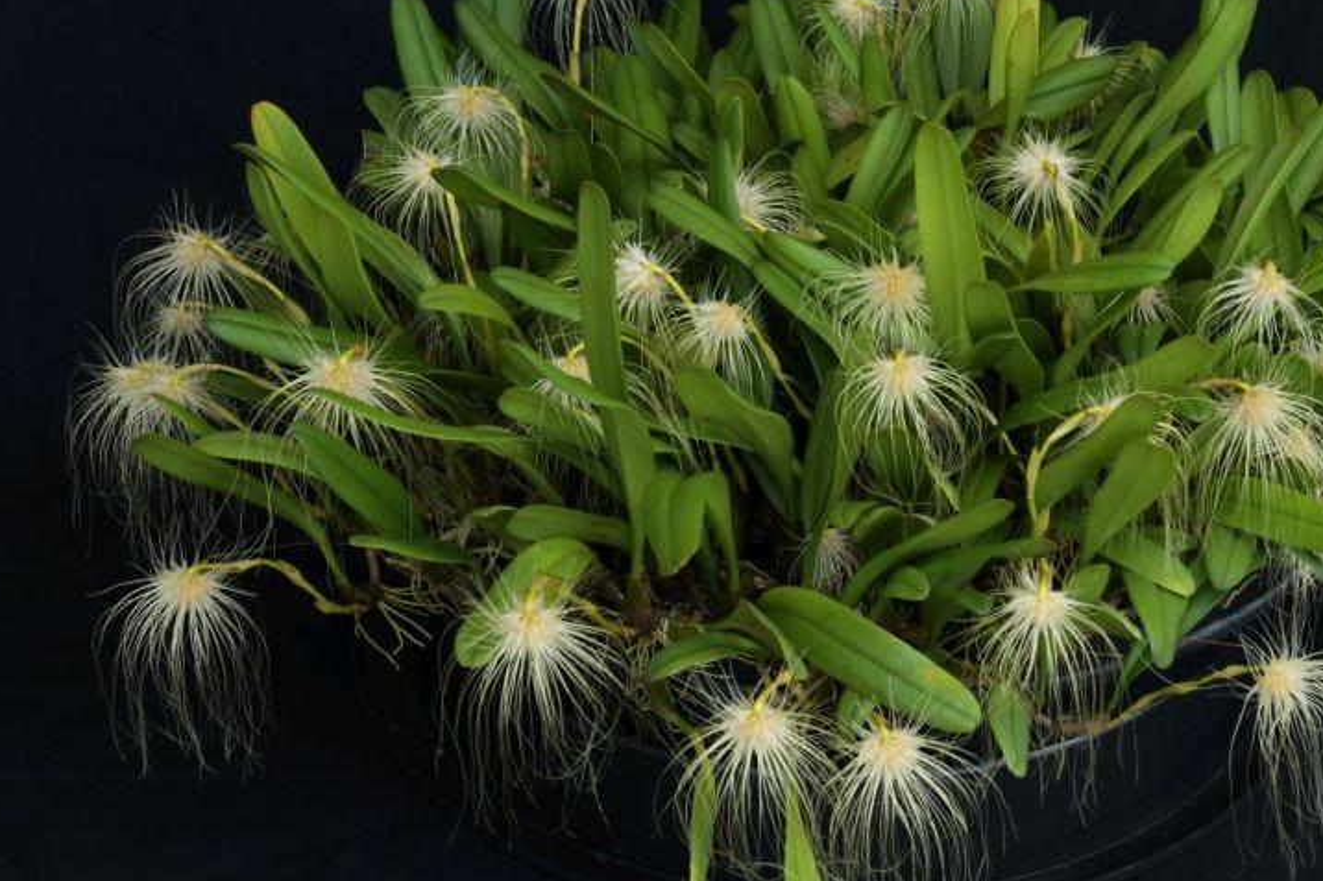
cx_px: 916
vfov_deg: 14.7
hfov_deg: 21.8
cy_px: 435
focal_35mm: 93
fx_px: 3417
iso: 800
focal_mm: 65
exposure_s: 1/100
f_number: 13
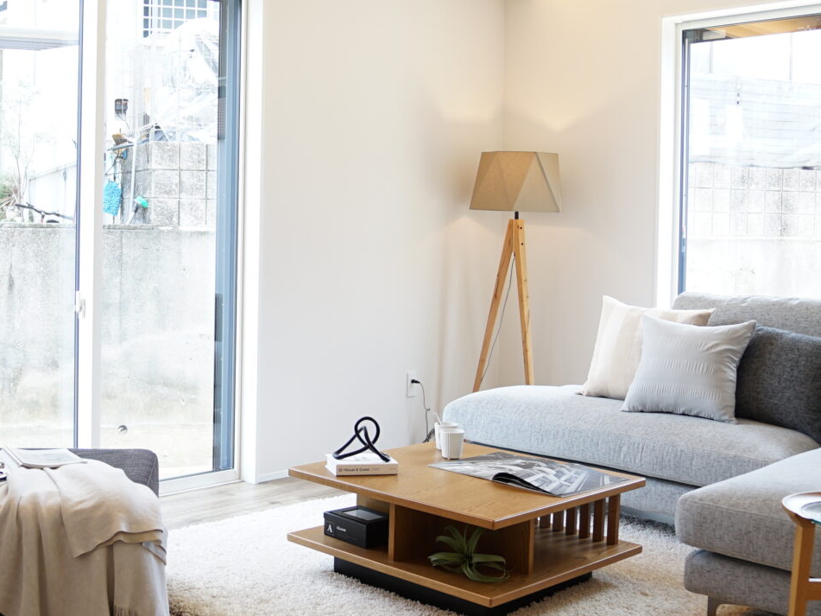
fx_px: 1043
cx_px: 218
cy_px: 250
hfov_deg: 41.8
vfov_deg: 32.8
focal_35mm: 44
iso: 125
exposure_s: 1/60
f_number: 2.8
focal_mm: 17
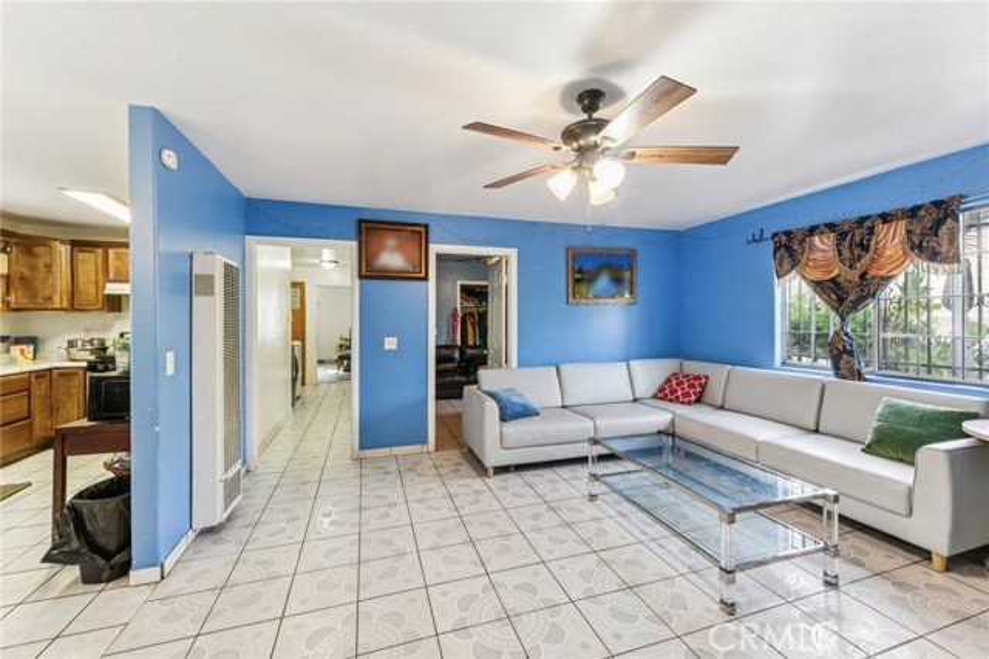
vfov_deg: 81.1
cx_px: 494
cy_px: 330
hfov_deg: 104.3
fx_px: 384
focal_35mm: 14
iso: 400
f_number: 18
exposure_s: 1.3
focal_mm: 14
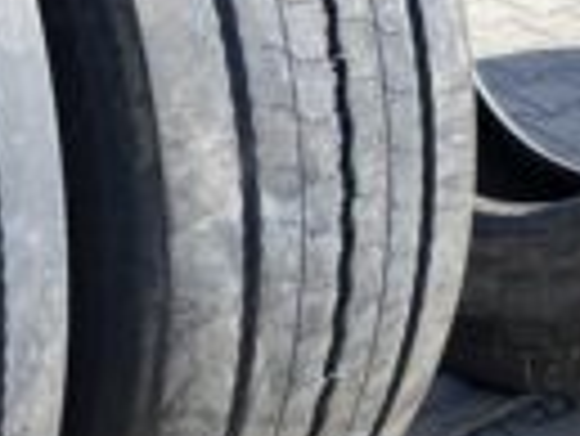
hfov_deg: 21.3
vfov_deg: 17.0
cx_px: -67
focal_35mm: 87
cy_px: 151
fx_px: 1459
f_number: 1.8
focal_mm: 4.25
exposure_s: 1/981
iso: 32
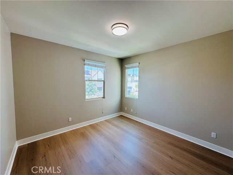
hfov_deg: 102.1
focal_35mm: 14
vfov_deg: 85.7
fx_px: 94
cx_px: 116
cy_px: 88
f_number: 2.2
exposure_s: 1/120
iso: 100
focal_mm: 2.22
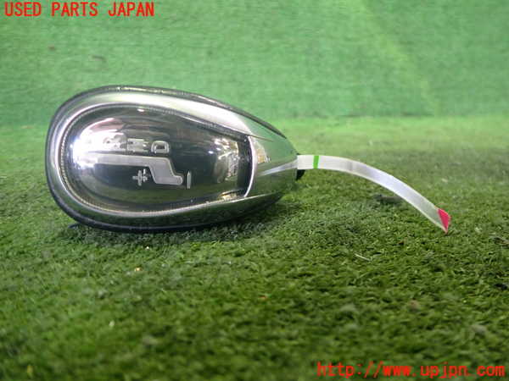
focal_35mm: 30
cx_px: 254
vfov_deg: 46.8
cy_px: 190
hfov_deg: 60.0
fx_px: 441
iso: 640
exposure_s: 1/30
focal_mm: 5.4
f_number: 2.3
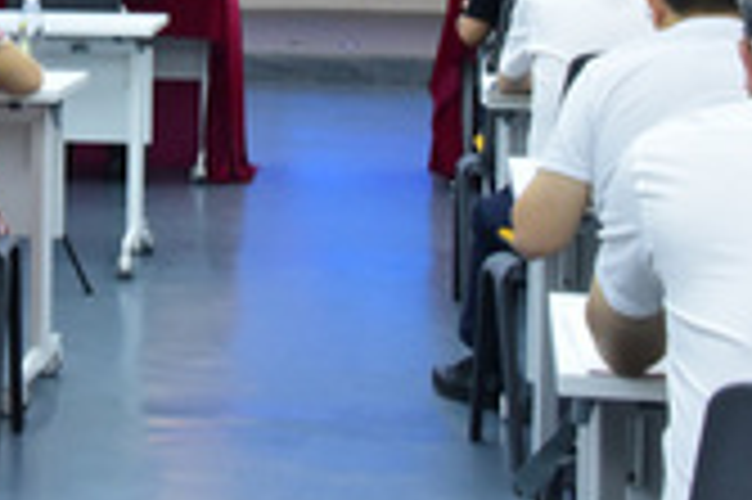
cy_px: -68
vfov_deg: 11.7
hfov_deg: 17.7
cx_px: 185
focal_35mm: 115
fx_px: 2400
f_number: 29
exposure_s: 1/15
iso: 4000
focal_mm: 48
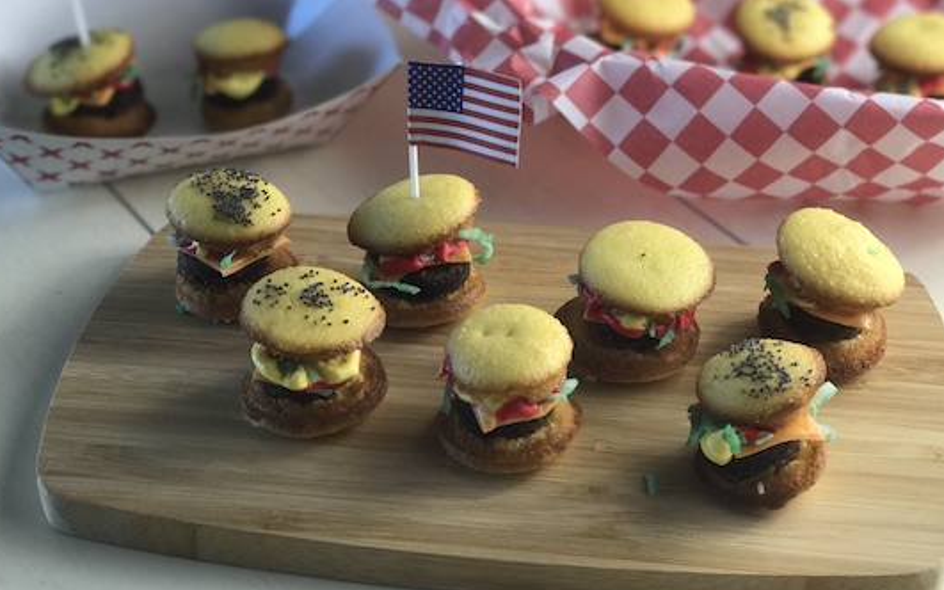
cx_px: 555
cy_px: 204
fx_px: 1904
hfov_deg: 27.8
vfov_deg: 17.6
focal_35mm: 74
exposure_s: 1/60
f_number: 2.8
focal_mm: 6.6
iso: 50
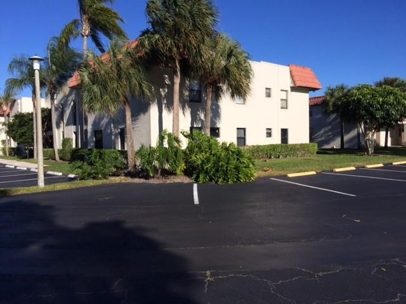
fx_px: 340
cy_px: 152
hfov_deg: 61.7
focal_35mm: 29
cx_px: 203
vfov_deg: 48.2
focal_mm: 4.15
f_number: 2.2
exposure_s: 1/2933
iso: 32
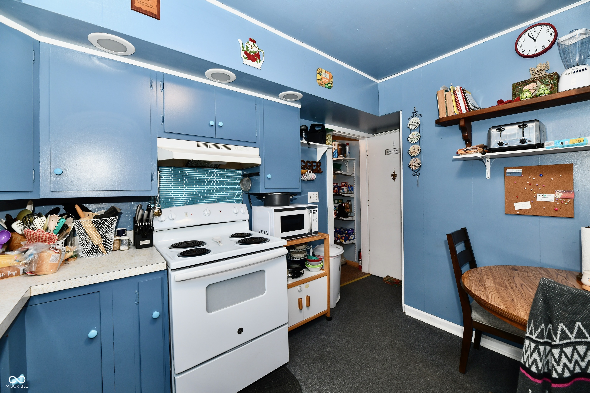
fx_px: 229
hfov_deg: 104.3
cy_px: 196
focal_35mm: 14
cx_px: 295
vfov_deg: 81.2
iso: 640
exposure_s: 1/60
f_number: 6.3
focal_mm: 14
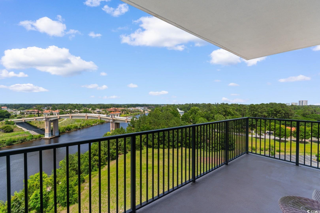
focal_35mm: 15
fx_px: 133
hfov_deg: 100.4
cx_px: 160
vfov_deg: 77.3
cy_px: 106
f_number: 9
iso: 100
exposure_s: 1/320
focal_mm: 10
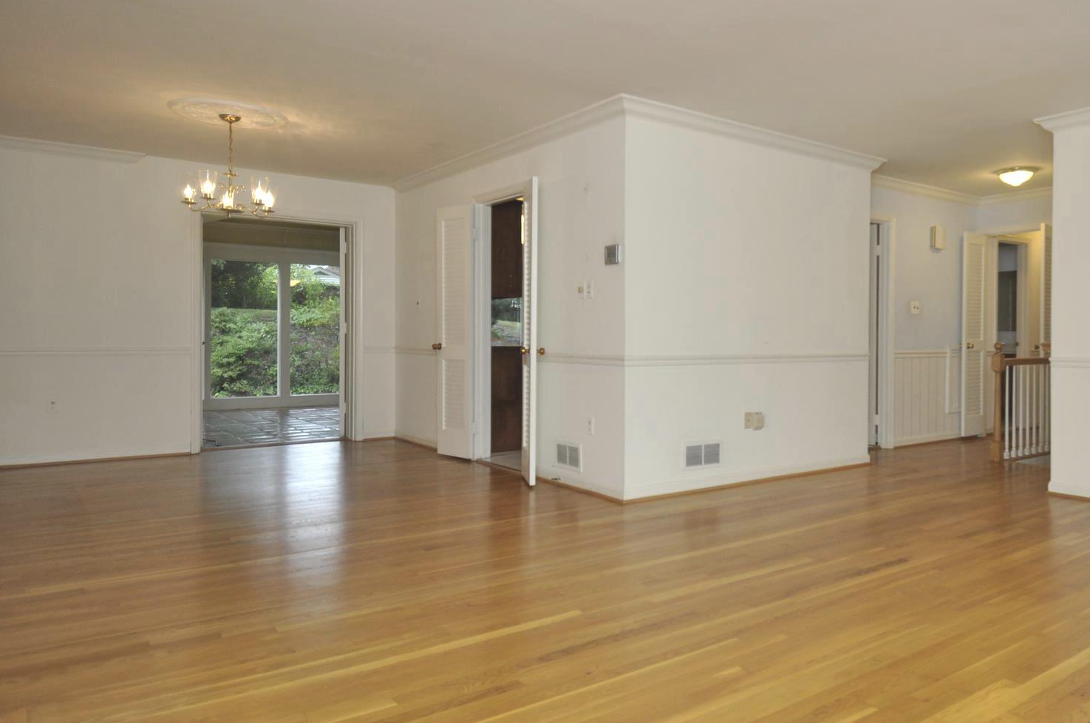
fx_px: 756
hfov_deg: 69.5
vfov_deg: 51.1
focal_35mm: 25
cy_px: 341
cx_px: 728
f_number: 5
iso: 400
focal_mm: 12
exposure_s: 1/60
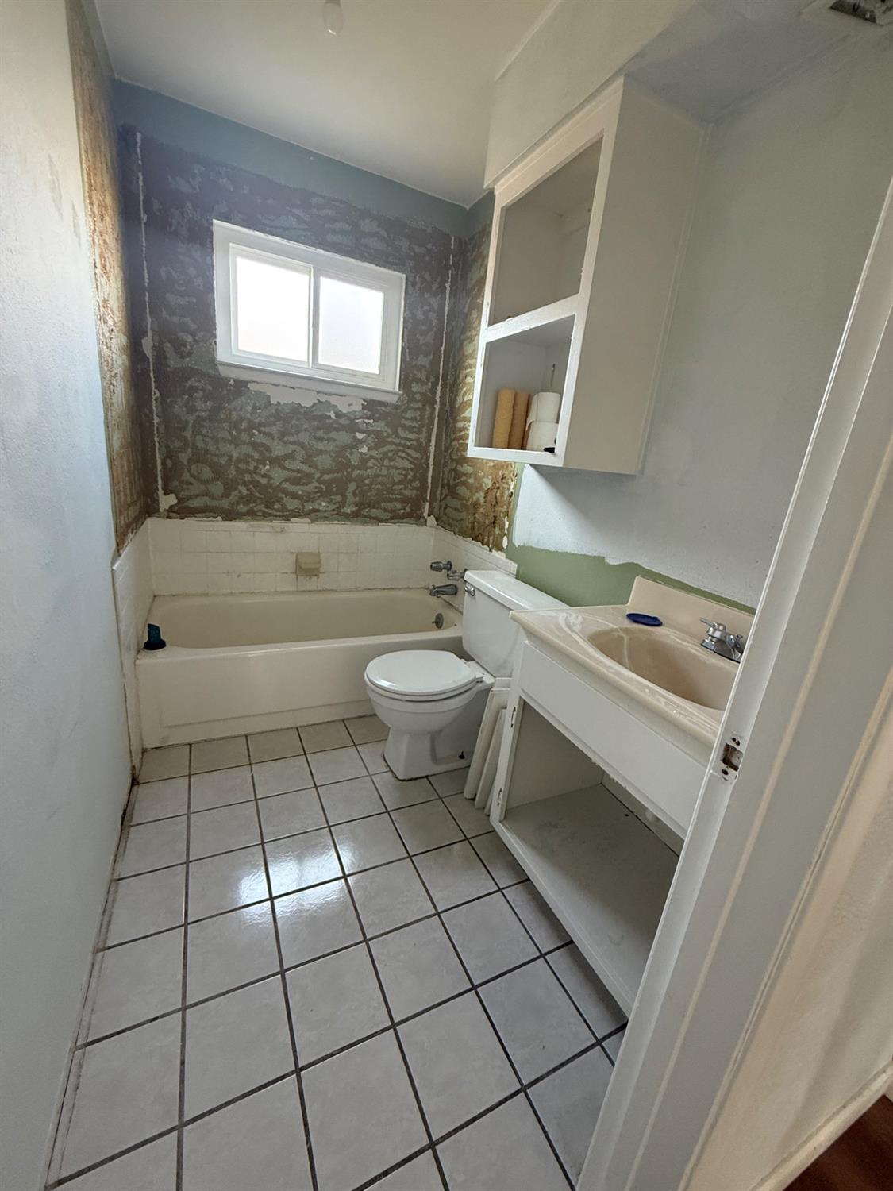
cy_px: 596
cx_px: 446
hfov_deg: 85.7
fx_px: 482
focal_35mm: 14
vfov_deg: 102.1
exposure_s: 1/61
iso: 320
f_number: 2.2
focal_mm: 2.22
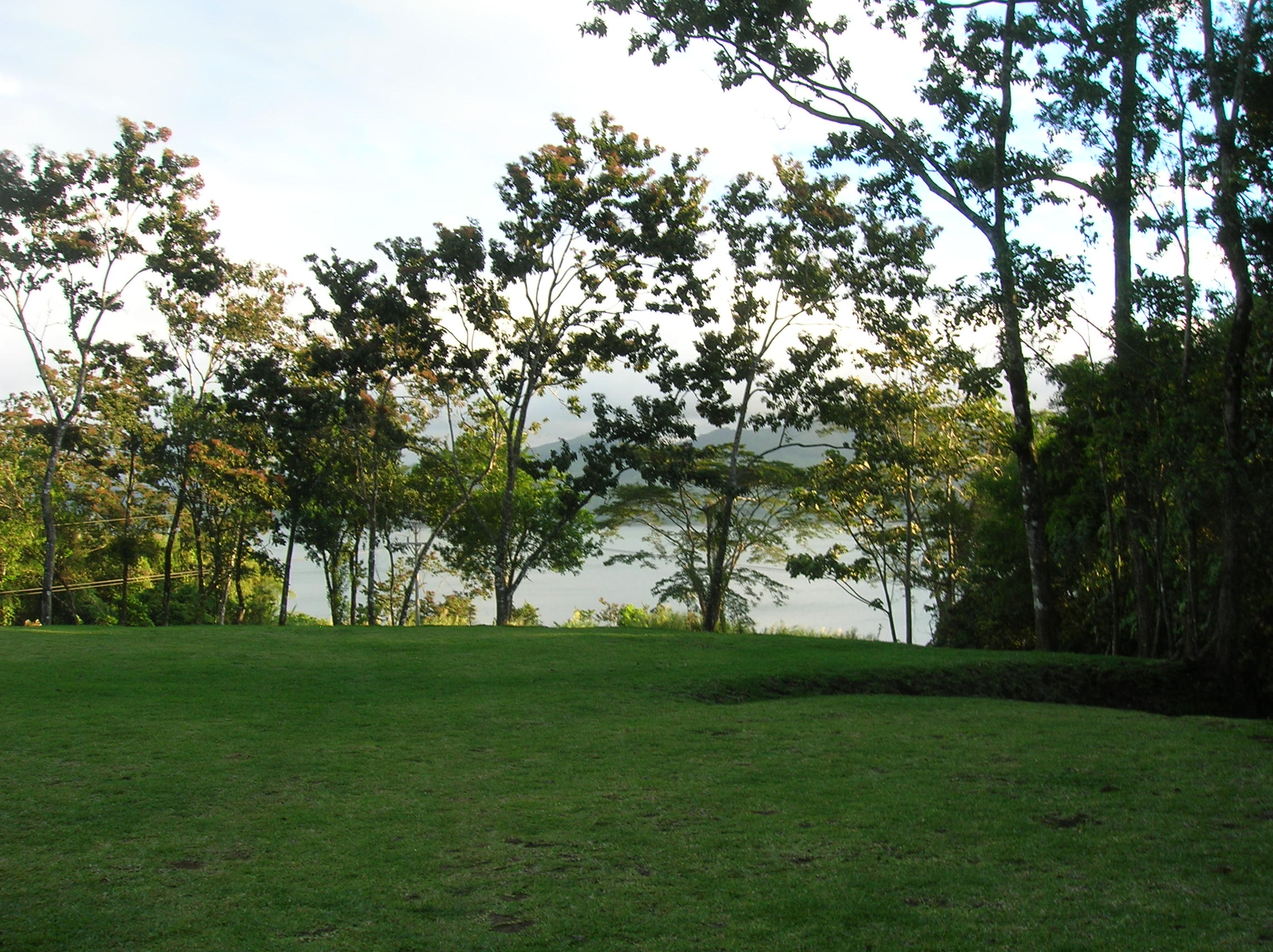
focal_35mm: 34
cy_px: 476
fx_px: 1249
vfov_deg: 41.7
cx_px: 636
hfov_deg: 54.0
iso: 50
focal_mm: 5.7
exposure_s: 1/41
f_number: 4.9
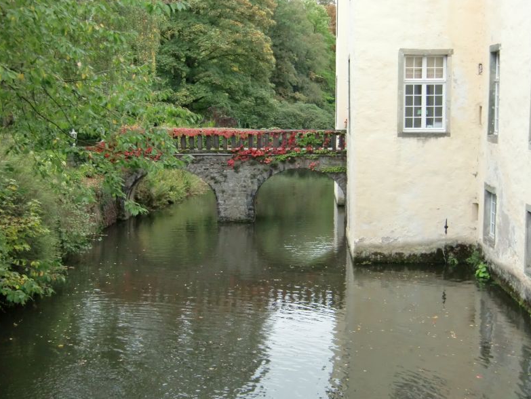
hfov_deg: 39.6
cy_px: 202
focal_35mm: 48
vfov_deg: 30.3
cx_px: 262
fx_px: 737
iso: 400
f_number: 4
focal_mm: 8.4
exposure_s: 1/40
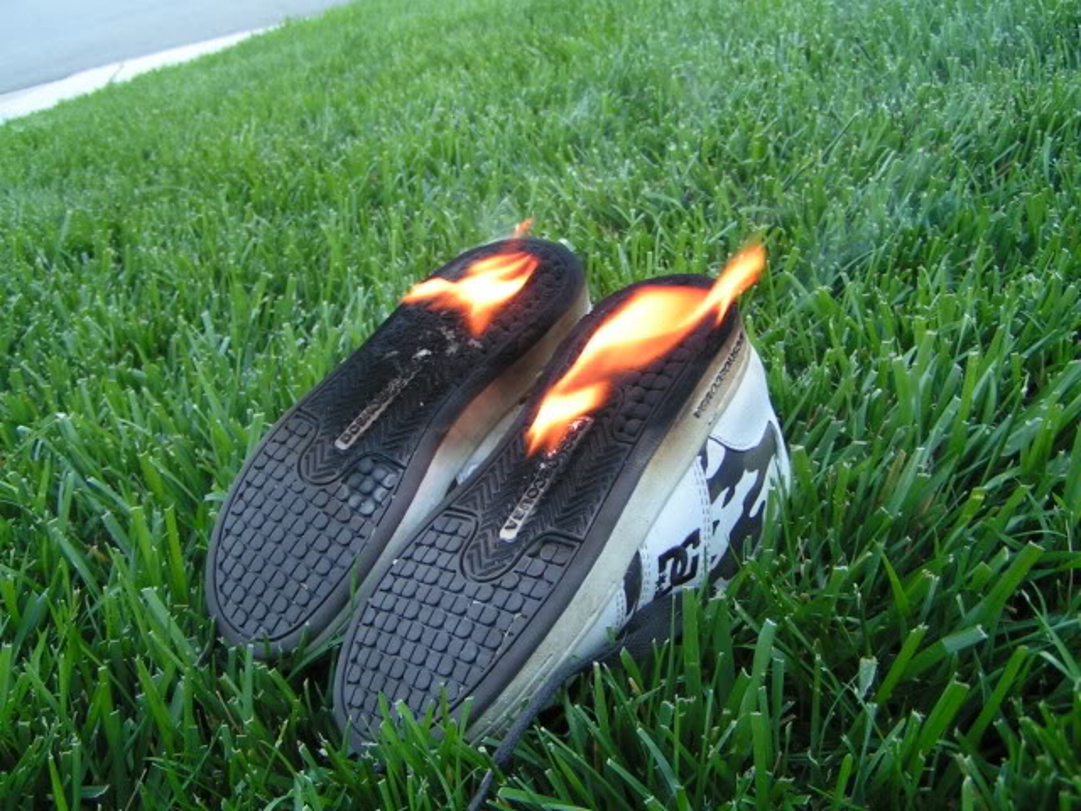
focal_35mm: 38
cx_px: 540
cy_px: 406
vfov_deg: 37.7
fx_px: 1187
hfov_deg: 49.0
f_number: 2.8
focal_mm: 5.8
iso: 64
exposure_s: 1/30
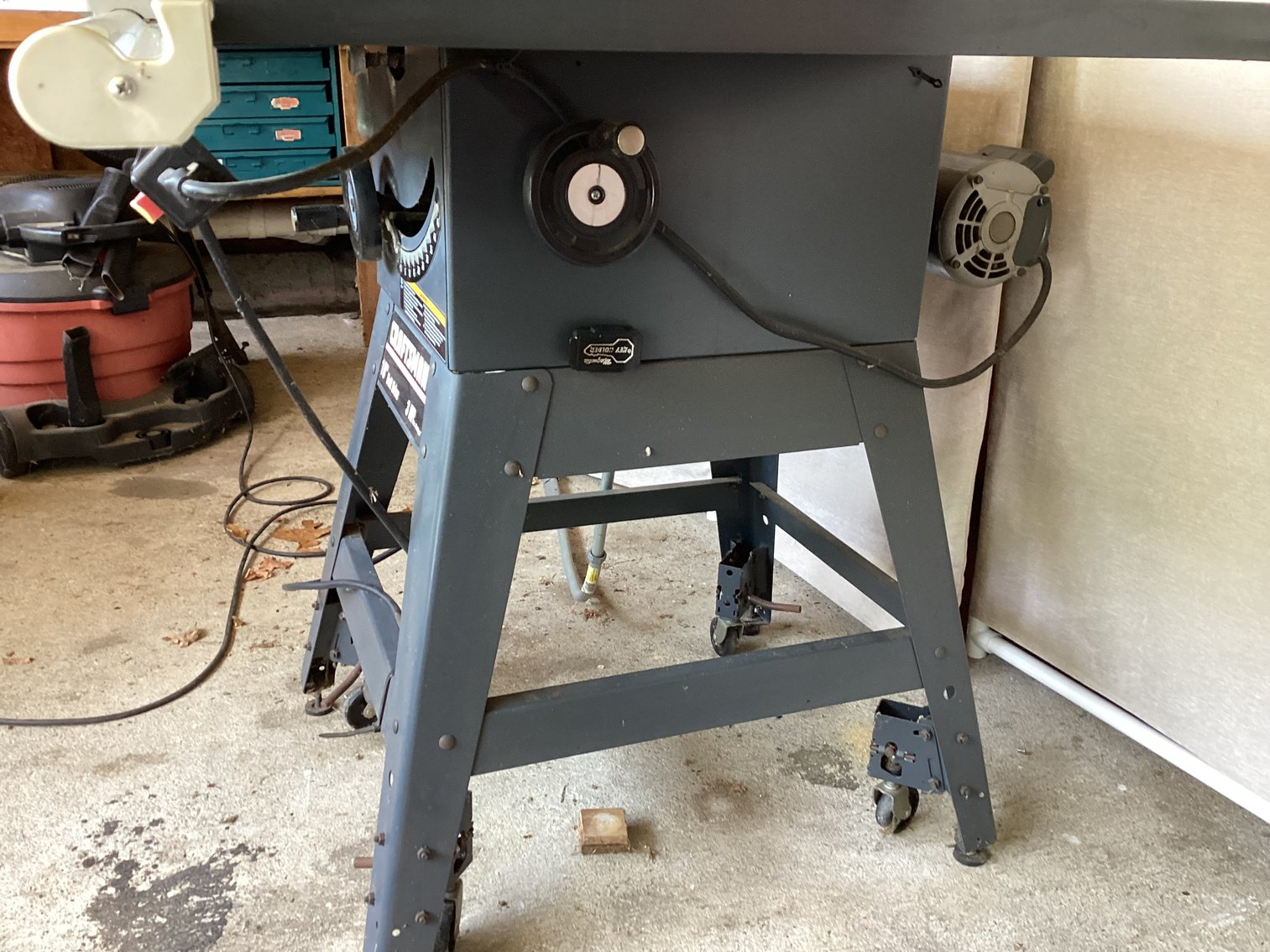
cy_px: 476
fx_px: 1137
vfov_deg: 45.4
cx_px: 635
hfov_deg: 58.3
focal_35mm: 31
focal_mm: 3.3
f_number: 2.4
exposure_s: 1/60
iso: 200
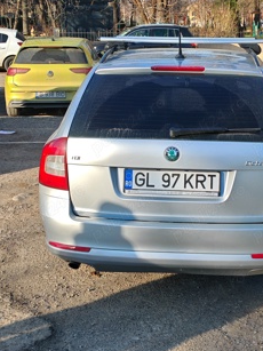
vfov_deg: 32.1
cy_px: 144
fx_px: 608
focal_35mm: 60
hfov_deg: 24.3
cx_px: 168
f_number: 2
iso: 50
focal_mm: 6.83
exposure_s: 1/960
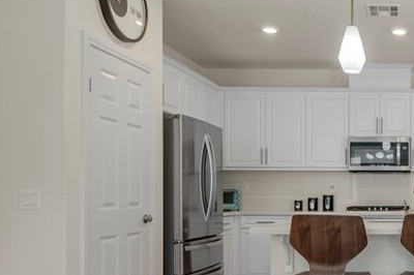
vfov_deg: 32.3
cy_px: 180
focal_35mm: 41
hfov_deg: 40.7
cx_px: 425
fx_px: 471
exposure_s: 1/13
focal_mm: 16
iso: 400
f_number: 5.6
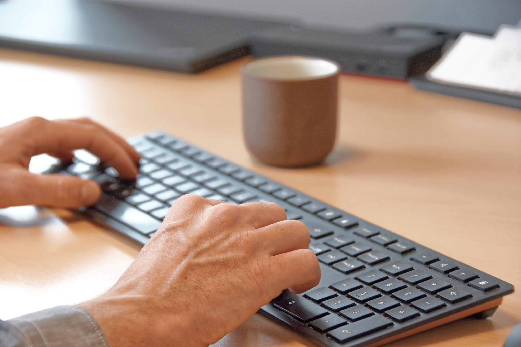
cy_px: 174
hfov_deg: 15.2
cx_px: 260
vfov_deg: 10.2
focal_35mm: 135
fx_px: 1954
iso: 800
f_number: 5.3
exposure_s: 1/200
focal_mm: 90
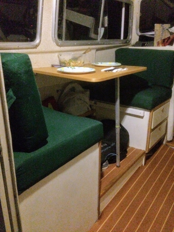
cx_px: 87
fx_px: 194
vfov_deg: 61.7
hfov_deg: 48.2
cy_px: 116
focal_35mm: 29
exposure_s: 1/17
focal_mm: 4.15
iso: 1250
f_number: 2.2
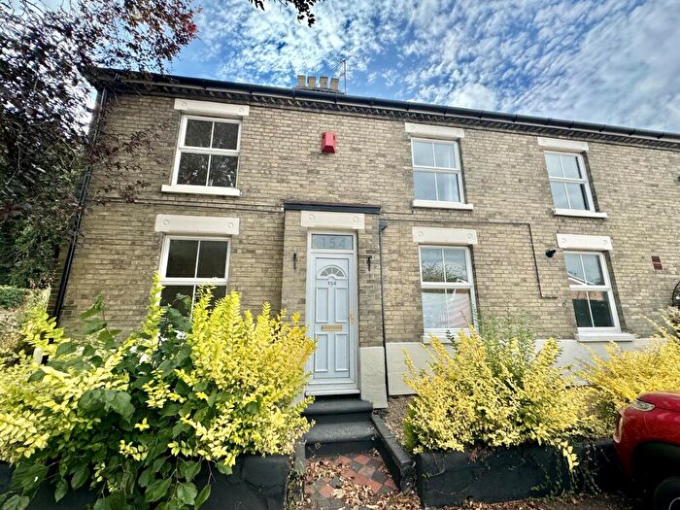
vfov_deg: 85.7
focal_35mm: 14
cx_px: 340
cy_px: 255
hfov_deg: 102.1
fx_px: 275
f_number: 2.2
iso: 40
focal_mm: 2.22
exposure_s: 1/700
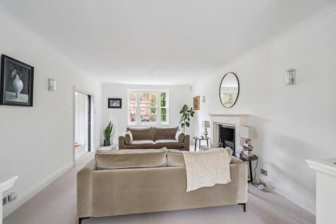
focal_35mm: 16
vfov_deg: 73.7
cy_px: 112
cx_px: 168
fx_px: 149
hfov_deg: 96.8
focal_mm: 16
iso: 320
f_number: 5.6
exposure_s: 1/2.5
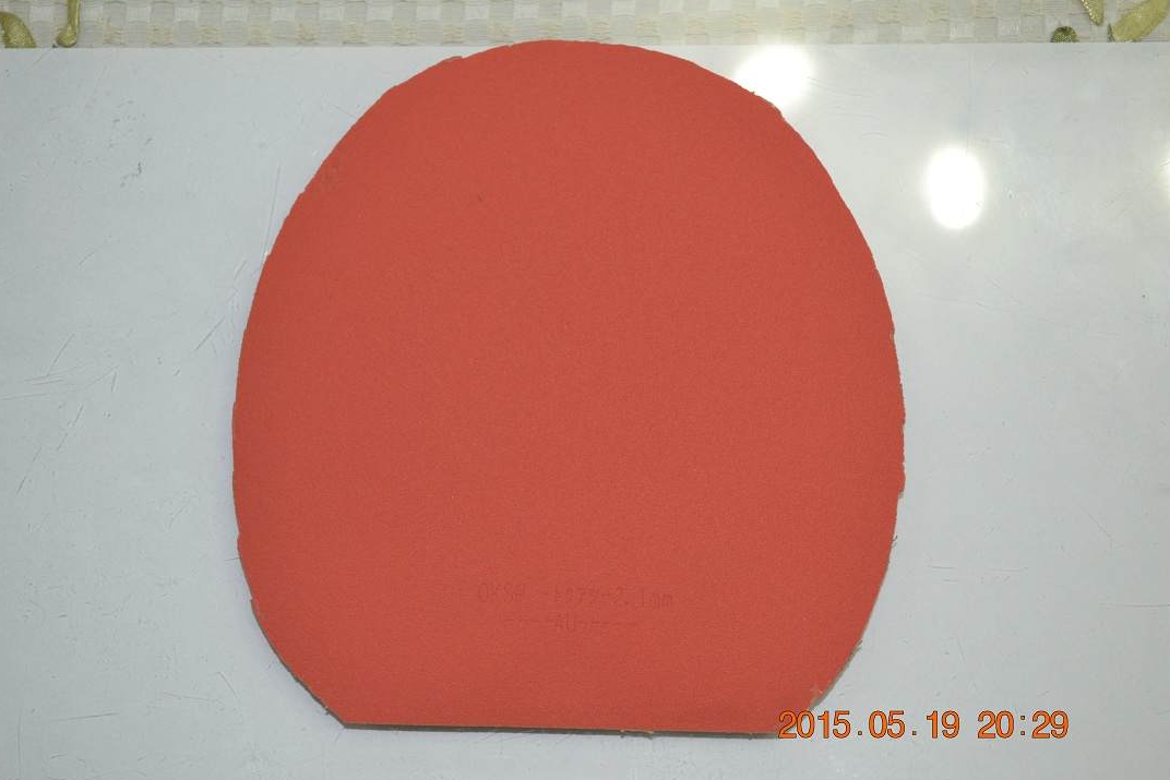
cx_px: 585
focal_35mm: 55
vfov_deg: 24.6
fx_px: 1788
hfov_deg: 36.2
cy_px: 388
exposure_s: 1/20
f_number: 5
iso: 400
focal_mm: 36
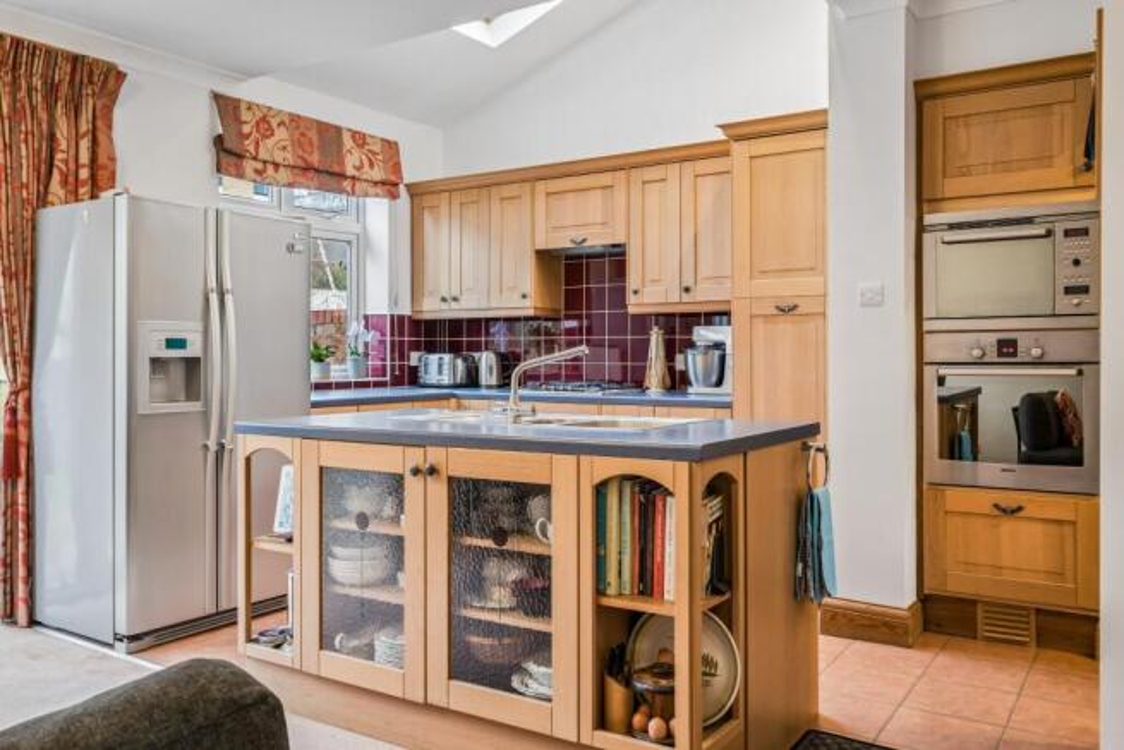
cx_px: 562
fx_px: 906
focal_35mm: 29
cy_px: 375
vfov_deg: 45.0
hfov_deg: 63.6
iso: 320
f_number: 9
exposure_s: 1/13
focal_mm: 29
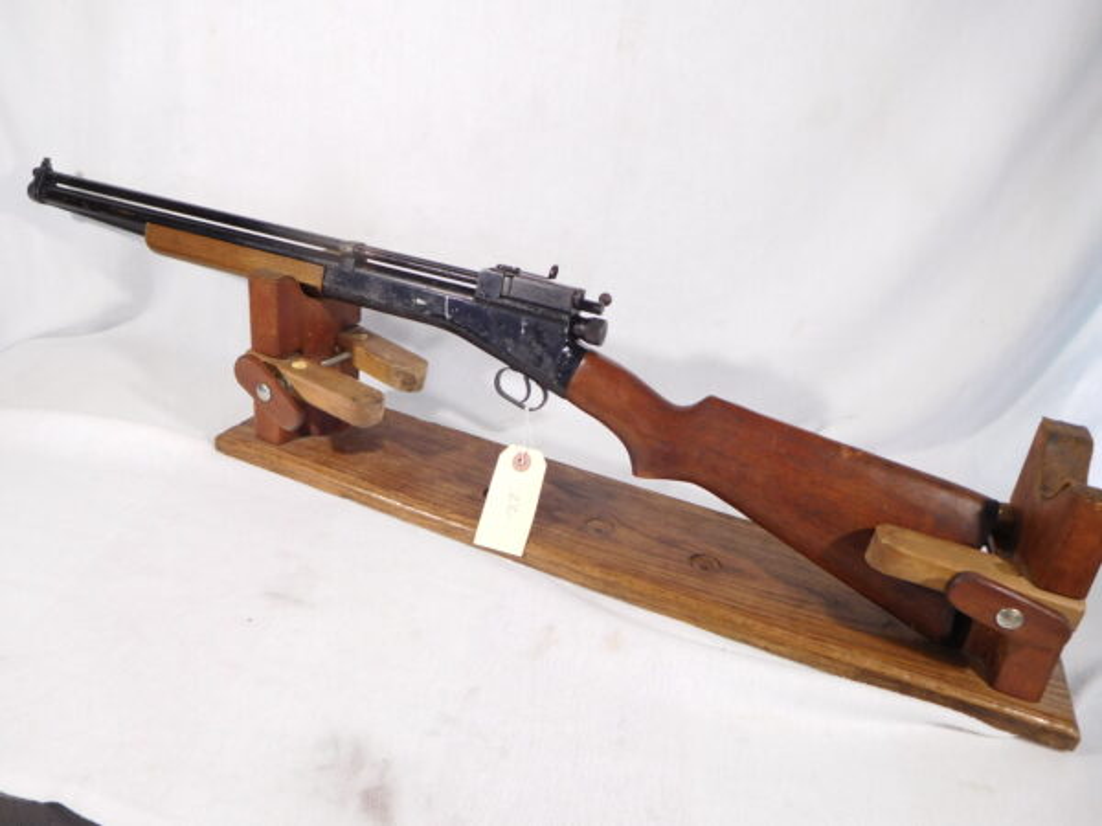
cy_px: 413
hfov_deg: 69.4
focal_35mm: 25
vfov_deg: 54.9
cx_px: 551
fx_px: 796
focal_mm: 4.5
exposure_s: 1/30
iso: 160
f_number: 3.4
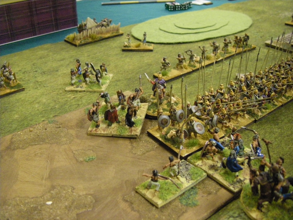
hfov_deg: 49.0
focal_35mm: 38
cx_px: 146
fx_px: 322
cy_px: 110
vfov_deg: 37.7
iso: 800
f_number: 3.5
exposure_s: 1/40
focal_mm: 6.3
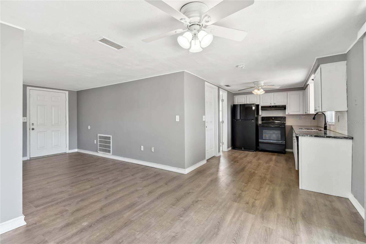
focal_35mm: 15
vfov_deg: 77.3
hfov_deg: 100.4
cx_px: 183
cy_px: 122
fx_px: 152
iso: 100
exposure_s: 1/6
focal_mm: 10
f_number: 7.1
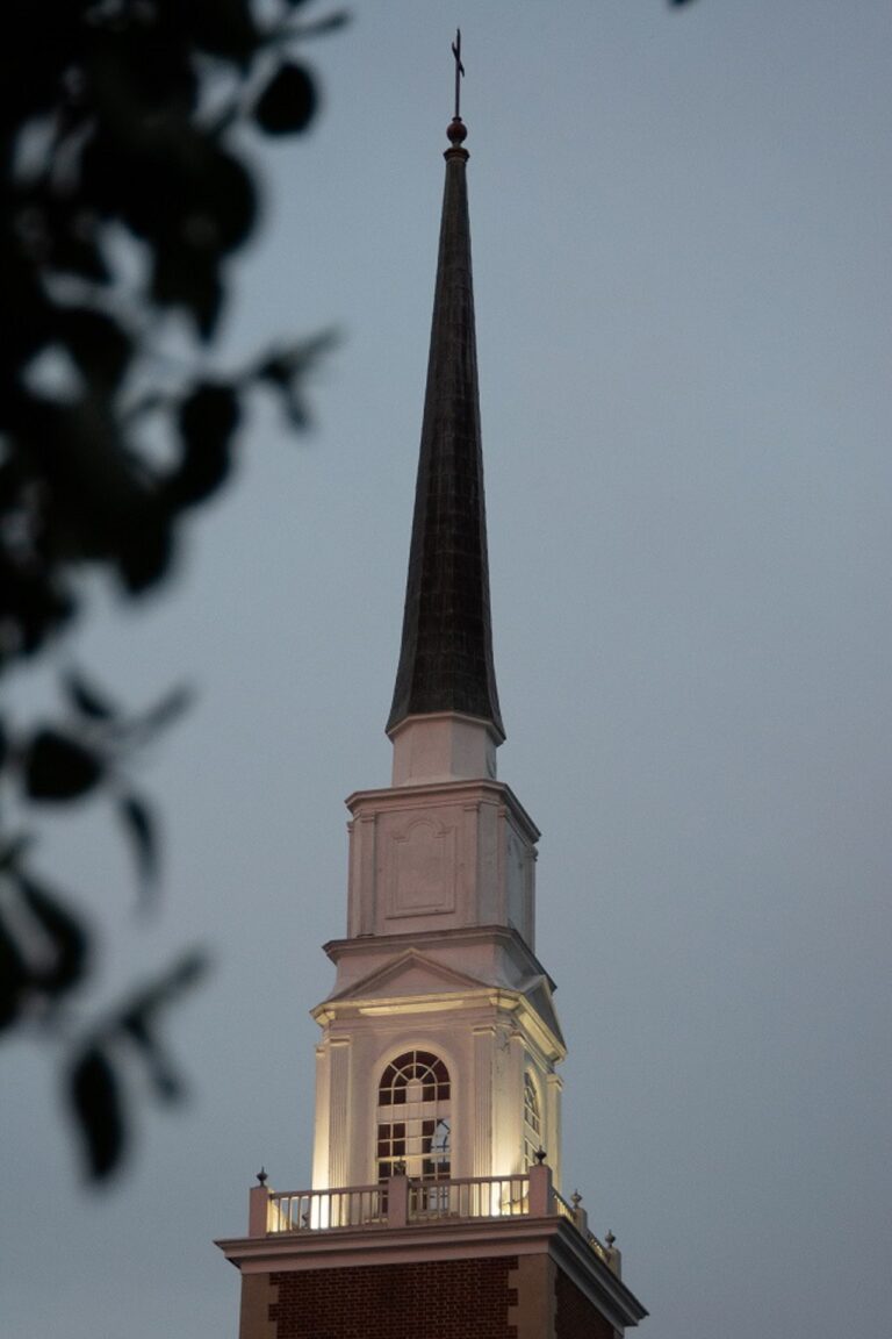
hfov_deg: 15.7
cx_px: 446
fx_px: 3233
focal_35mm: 87
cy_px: 670
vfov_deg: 23.4
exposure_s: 1/60
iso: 1600
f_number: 5
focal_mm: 58
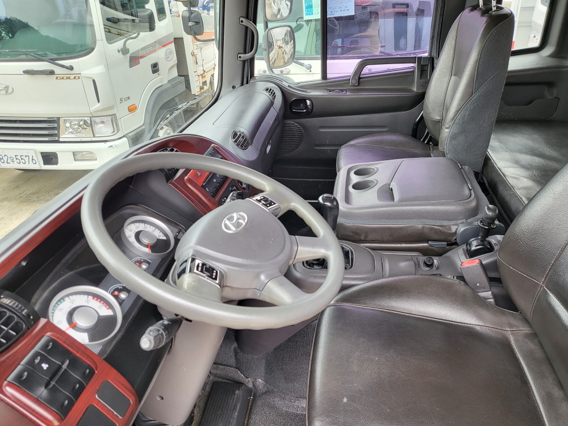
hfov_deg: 67.3
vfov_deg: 53.1
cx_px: 284
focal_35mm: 26
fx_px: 427
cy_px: 213
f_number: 1.8
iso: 64
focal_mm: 4.25
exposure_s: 1/120
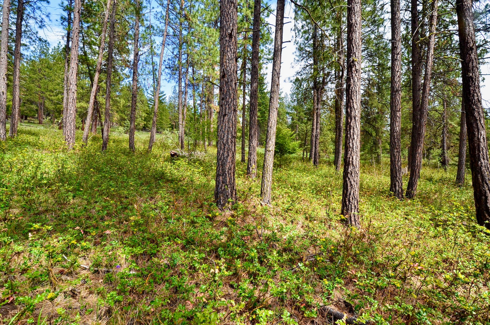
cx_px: 245
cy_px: 162
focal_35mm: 16
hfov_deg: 95.1
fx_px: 224
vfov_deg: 71.8
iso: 400
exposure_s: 1/250
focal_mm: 11
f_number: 10
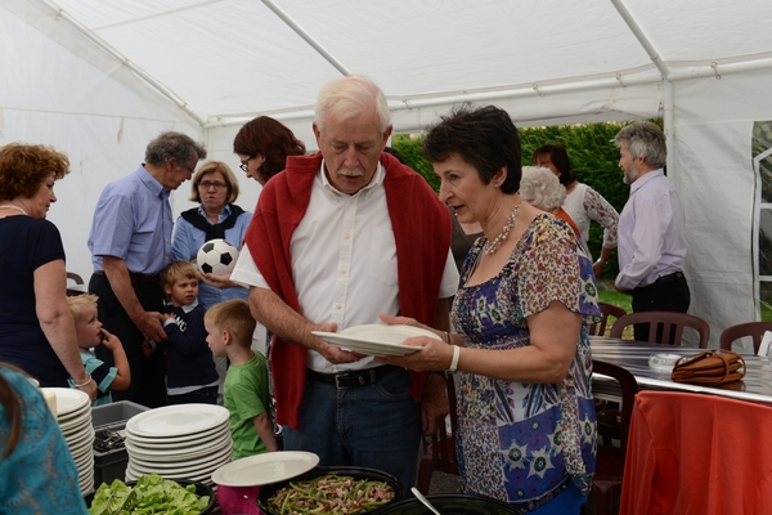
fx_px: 858
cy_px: 258
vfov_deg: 33.4
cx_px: 386
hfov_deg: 48.5
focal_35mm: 40
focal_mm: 40
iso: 200
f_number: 7.1
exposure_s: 1/200
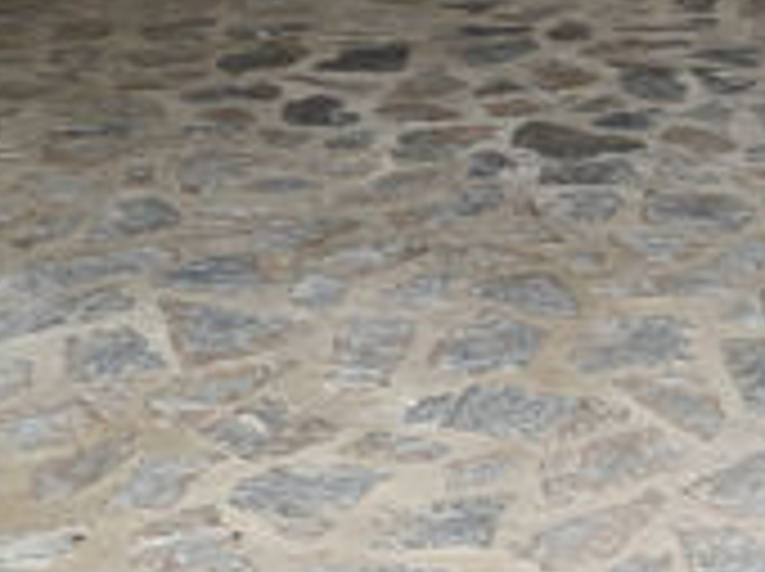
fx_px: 2383
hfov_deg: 17.8
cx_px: 758
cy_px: 0
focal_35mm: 108
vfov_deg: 13.5
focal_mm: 4.2
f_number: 1.6
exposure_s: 1/178
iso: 32
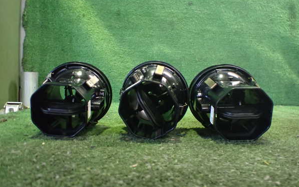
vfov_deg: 39.5
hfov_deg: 59.6
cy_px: 90
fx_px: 261
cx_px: 150
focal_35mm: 32
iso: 1250
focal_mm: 5.4
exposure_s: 1/30
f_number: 2.3
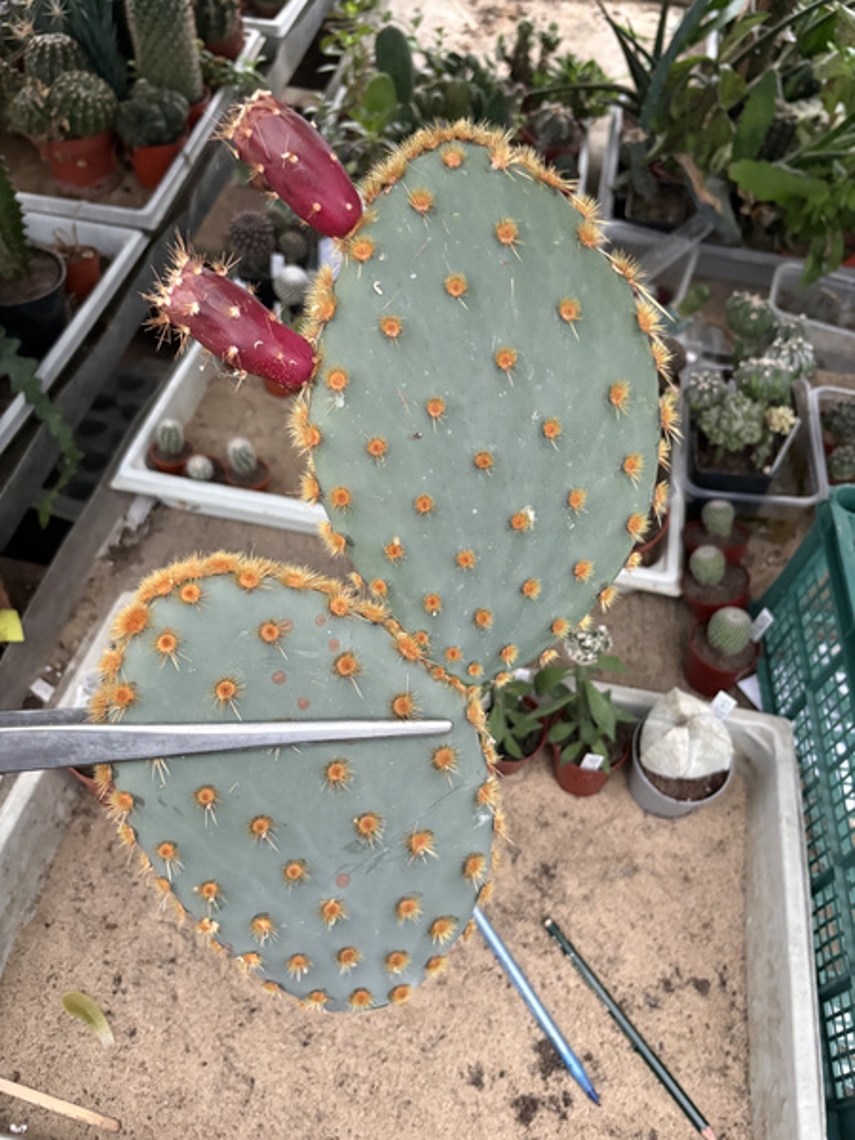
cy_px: 570
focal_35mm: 26
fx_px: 856
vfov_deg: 67.3
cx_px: 428
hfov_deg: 53.1
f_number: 1.6
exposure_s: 1/60
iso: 500
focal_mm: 5.96
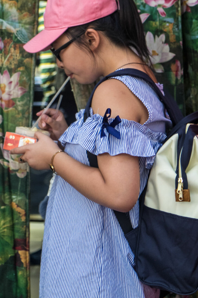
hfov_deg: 10.1
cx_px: 89
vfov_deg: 15.0
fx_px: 1122
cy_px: 72
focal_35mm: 136
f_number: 4
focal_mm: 48.4
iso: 640
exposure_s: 1/40
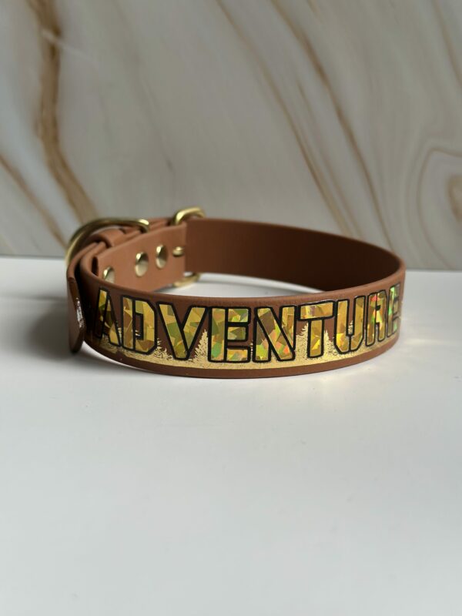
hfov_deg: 30.3
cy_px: 308
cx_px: 231
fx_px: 854
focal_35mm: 48
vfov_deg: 39.7
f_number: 1.78
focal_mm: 6.86
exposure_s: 1/254
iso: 80
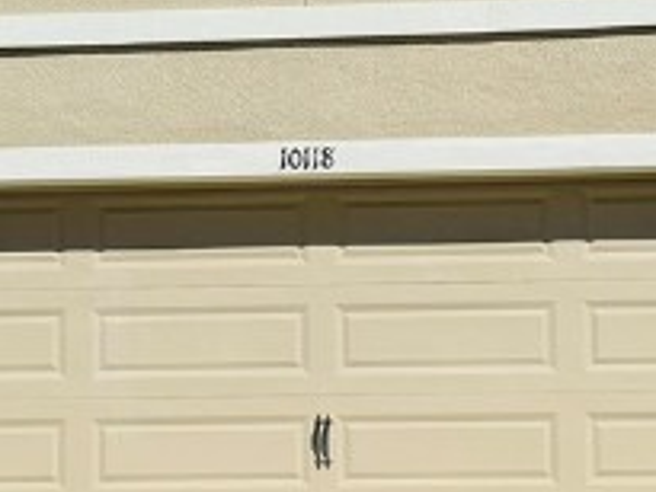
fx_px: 2275
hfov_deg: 16.4
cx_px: 432
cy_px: 214
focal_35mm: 120
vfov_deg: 12.4
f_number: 1.78
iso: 80
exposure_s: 1/10417
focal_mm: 6.86
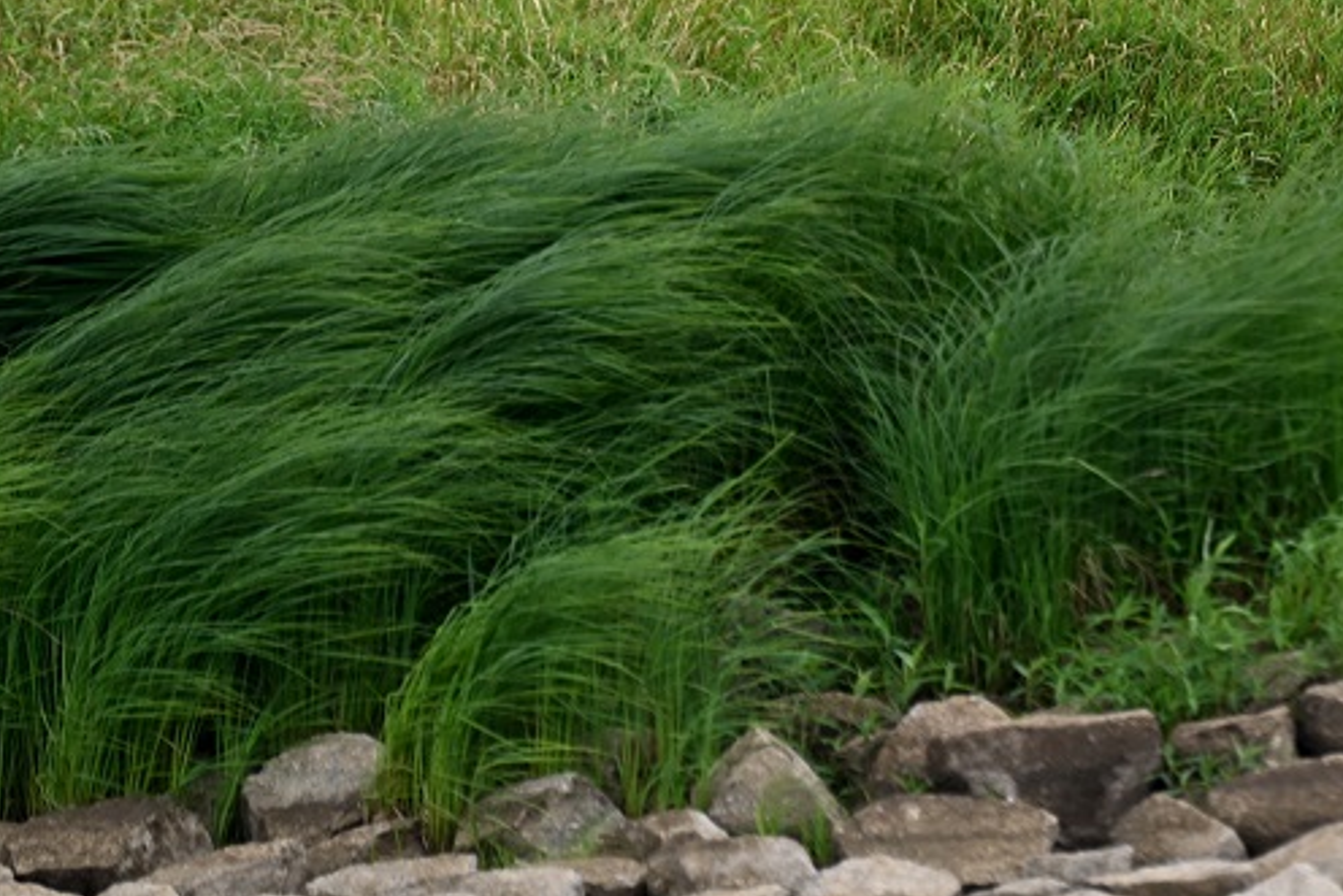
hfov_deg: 3.6
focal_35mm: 575
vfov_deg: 2.4
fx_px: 21456
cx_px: 1218
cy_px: 314
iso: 400
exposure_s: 1/400
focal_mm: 300
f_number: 5.6
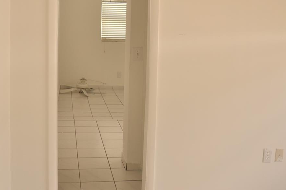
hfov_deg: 40.3
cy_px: 47
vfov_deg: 27.1
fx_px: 389
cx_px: 117
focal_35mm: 49
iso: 200
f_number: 4
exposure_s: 1/60
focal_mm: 18
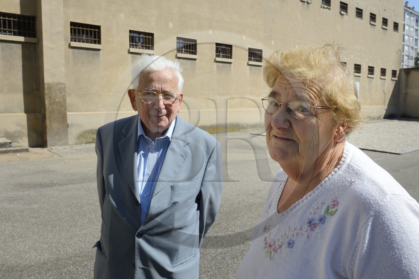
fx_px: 314
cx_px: 210
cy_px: 140
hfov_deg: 67.4
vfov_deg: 47.9
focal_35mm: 27
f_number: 13
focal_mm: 27
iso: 200
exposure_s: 1/200
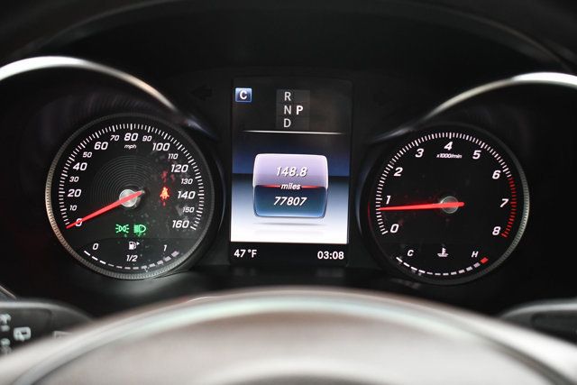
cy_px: 192
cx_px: 288
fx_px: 673
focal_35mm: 42
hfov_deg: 46.4
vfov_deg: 31.9
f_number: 4.2
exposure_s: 1/125
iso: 1800
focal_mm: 28
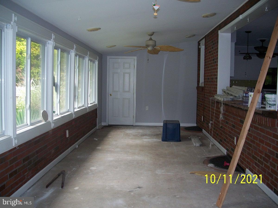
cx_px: 139
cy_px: 104
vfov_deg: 38.7
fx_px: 297
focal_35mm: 37
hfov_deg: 50.1
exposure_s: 1/60
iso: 125
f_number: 2.8
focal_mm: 7.8
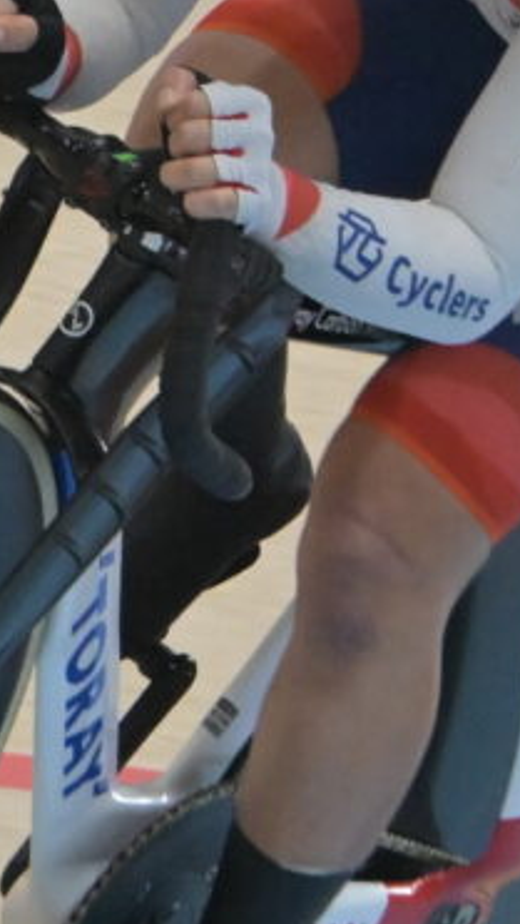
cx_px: 152
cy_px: 328
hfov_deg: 1.6
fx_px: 18584
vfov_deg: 2.8
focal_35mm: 759
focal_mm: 105
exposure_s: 1/400
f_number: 8
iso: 2500
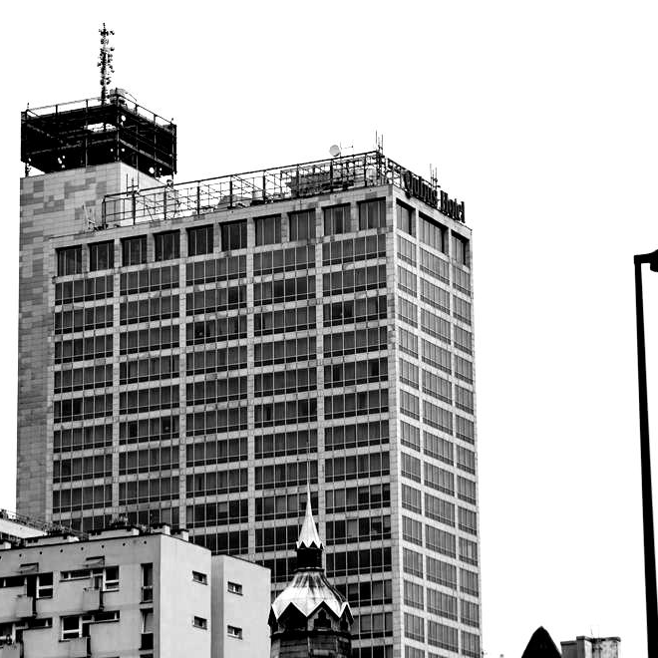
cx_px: 286
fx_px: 2903
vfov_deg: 12.9
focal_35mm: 135
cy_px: 328
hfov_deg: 12.9
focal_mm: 70
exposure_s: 1/500
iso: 100
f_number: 7.1
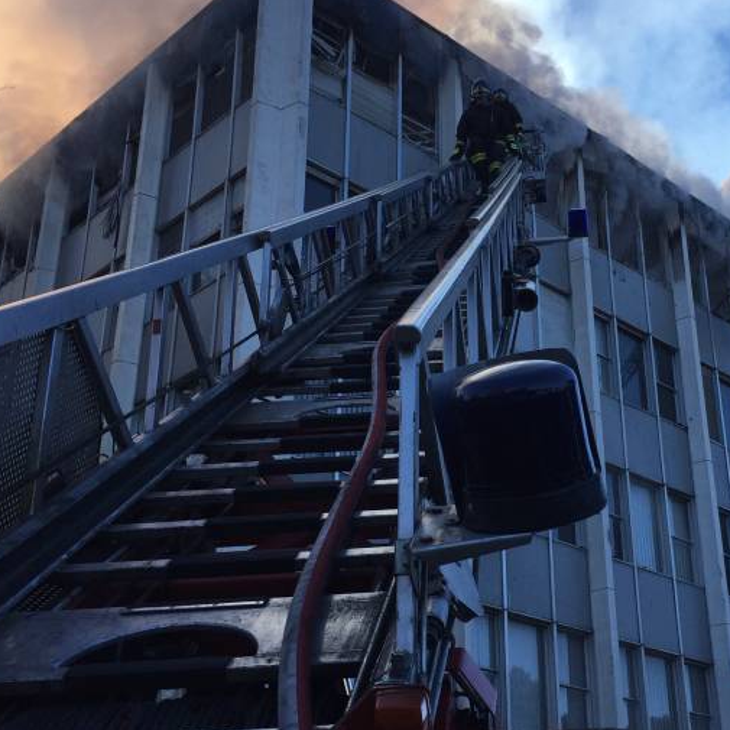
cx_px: 536
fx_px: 1241
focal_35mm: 52
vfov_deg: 32.8
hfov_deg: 32.3
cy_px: 341
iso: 32
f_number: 2.2
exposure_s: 1/1236
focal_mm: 4.15
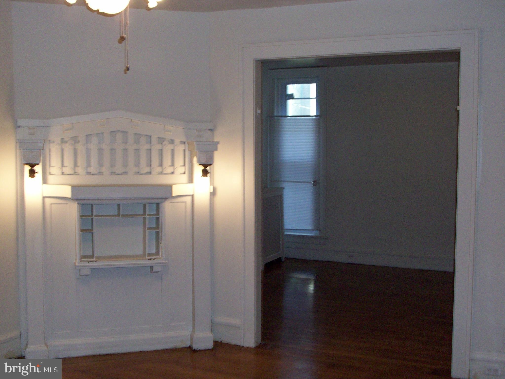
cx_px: 252
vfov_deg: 34.3
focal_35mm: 42
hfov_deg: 44.8
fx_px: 613
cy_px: 190
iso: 160
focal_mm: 7.1
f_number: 3.2
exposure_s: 1/65.1
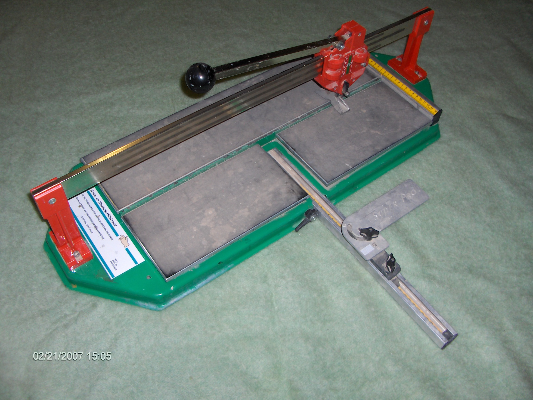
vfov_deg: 40.7
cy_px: 200
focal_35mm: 35
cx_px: 266
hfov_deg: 52.6
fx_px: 539
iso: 100
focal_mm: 5.8
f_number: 2.6
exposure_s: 1/60
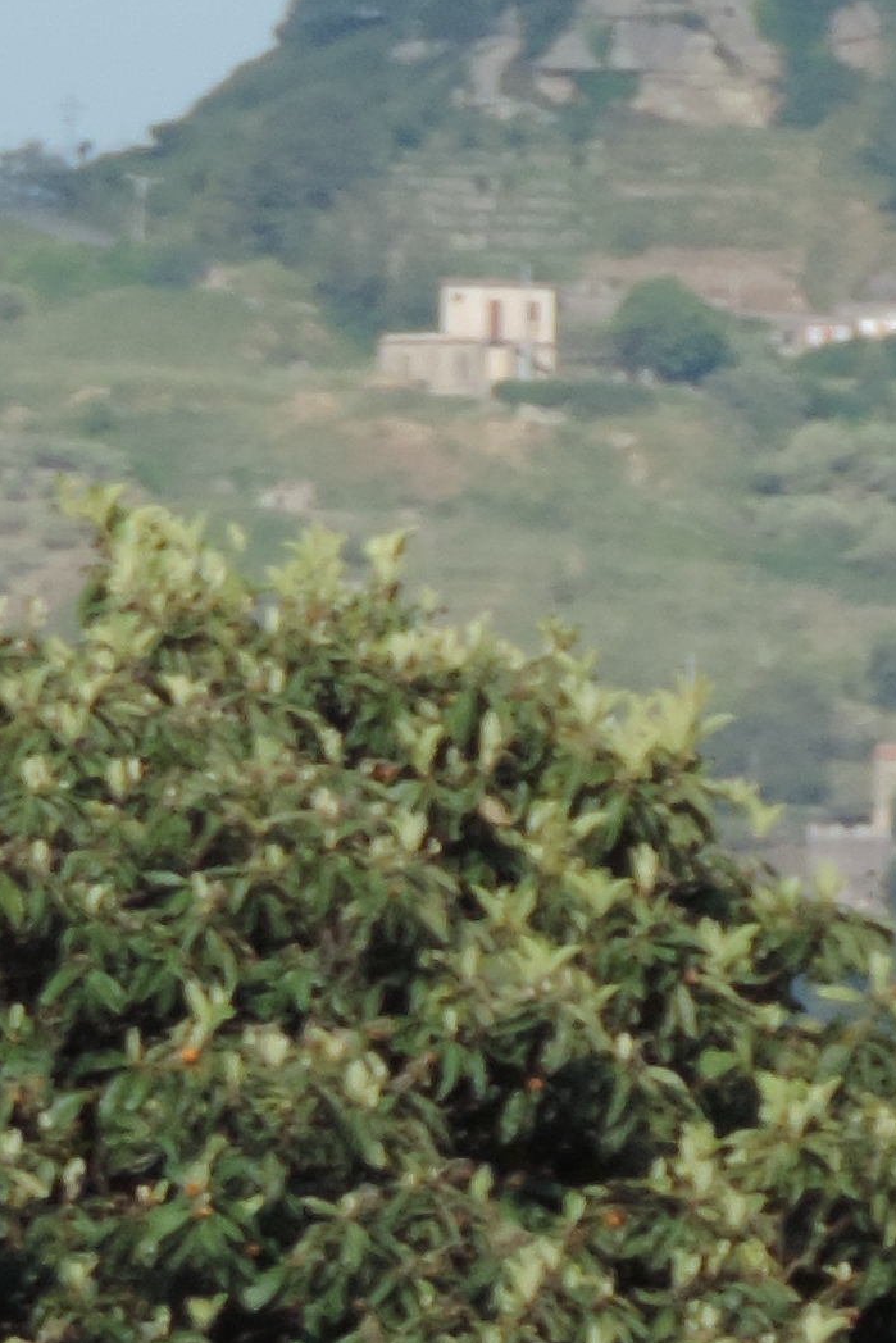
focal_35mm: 826
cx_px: 1761
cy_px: -31
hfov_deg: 1.7
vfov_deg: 2.5
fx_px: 30825
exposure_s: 1/400
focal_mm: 30.3
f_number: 4.5
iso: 80
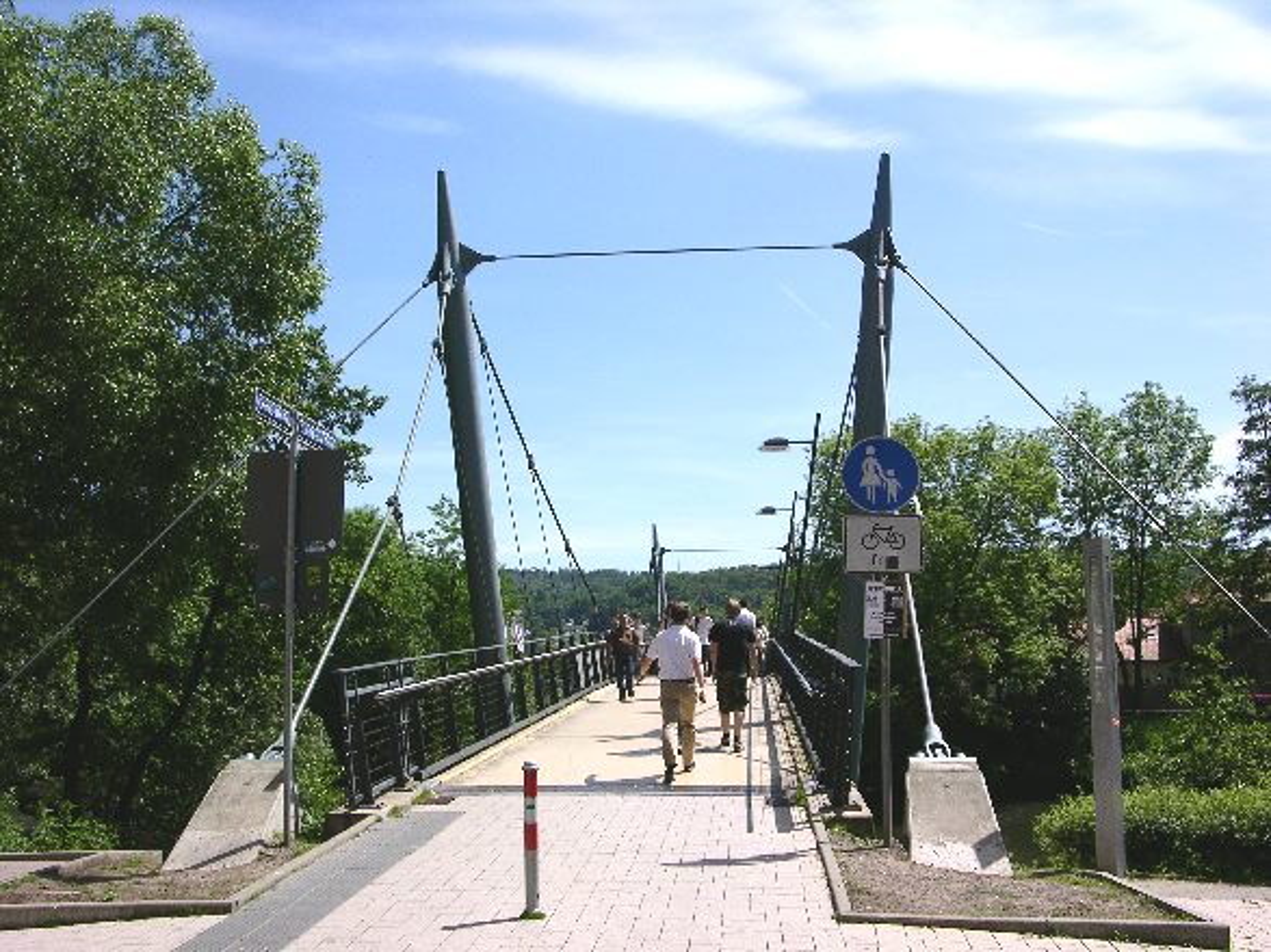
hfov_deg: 52.6
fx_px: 1285
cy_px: 476
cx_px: 636
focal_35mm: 35
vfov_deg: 40.7
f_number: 8
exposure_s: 1/167
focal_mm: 8.9
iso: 50
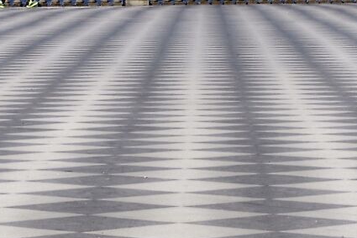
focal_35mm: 288
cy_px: 207
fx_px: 2855
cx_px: 74
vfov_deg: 4.8
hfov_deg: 7.1
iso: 100
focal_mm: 34.38
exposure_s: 1/125
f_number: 11
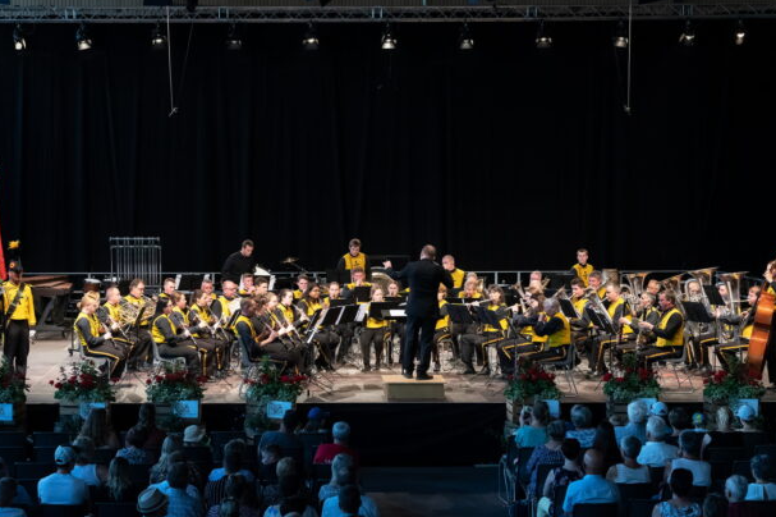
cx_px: 387
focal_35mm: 75
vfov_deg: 18.2
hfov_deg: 27.0
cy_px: 241
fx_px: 1616
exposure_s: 1/125
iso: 4000
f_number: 8
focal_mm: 70
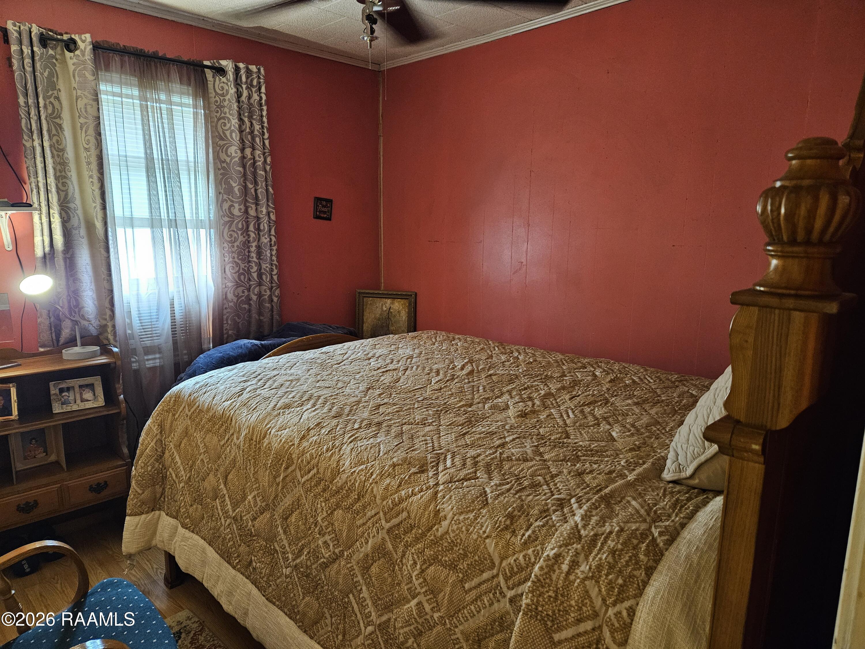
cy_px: 324
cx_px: 432
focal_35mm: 23
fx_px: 575
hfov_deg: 73.9
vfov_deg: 58.9
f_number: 1.8
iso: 640
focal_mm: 5.4
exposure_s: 1/30
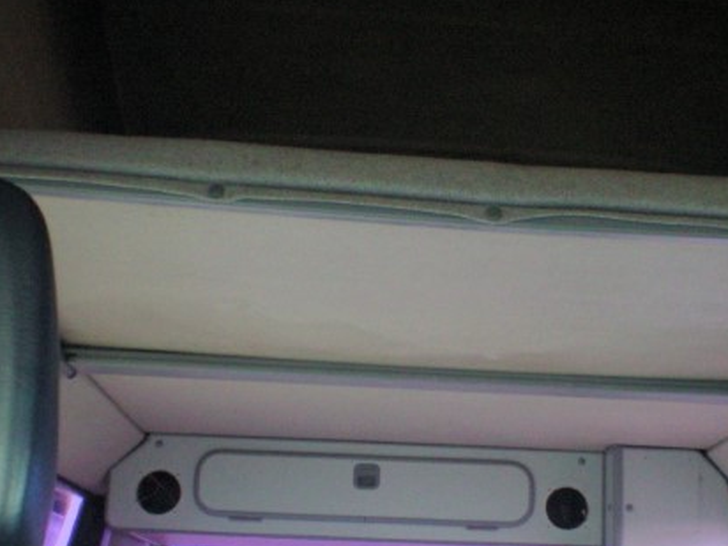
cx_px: 519
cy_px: 346
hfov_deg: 32.3
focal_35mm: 59
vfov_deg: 24.7
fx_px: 1241
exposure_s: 1/60
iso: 200
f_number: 3.1
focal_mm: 6.3
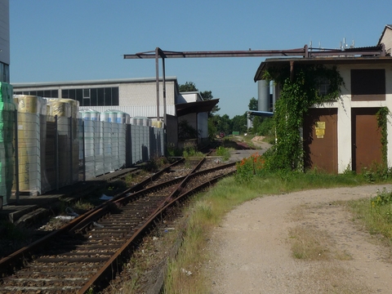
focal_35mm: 86
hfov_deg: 22.8
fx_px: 974
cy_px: 147
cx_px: 196
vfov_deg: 17.2
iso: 100
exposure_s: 1/800
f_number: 5.6
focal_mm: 10.9
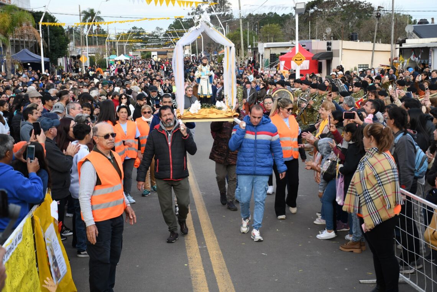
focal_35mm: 63
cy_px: 146
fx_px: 765
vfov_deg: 21.6
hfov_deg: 31.9
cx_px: 218
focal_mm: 42
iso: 100
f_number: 5
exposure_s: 1/100
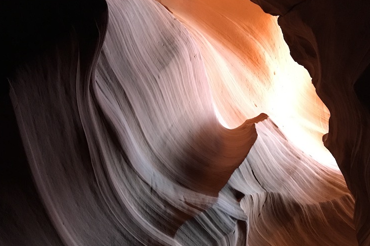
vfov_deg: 31.9
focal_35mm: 41
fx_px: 421
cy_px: 188
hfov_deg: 47.4
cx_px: 184
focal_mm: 4.15
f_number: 2.2
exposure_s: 1/30
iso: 200
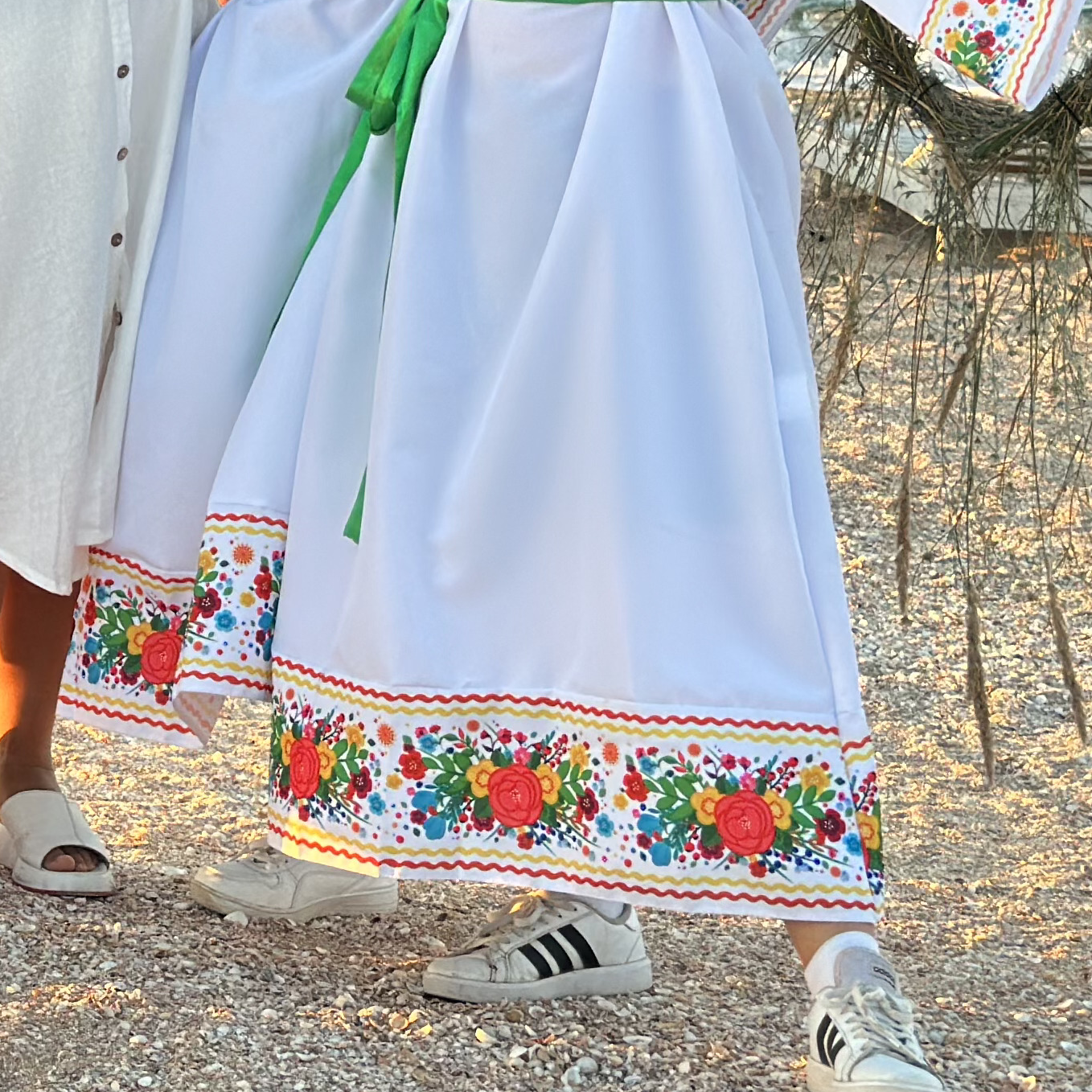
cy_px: -29
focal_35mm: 126
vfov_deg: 13.6
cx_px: -316
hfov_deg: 13.4
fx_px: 4497
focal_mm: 6.86
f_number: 1.78
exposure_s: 1/268
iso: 80
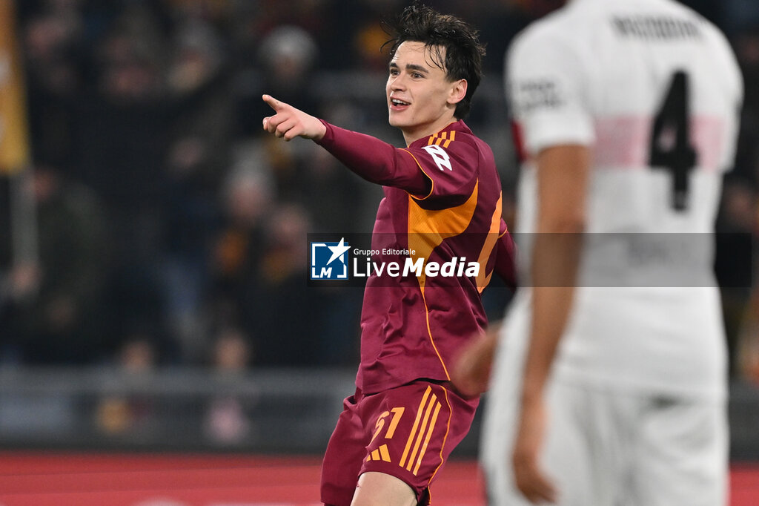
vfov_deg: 3.4
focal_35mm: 400
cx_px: 380
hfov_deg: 5.2
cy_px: 253
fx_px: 8430
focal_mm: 400
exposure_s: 1/2000
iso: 1600
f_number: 3.2
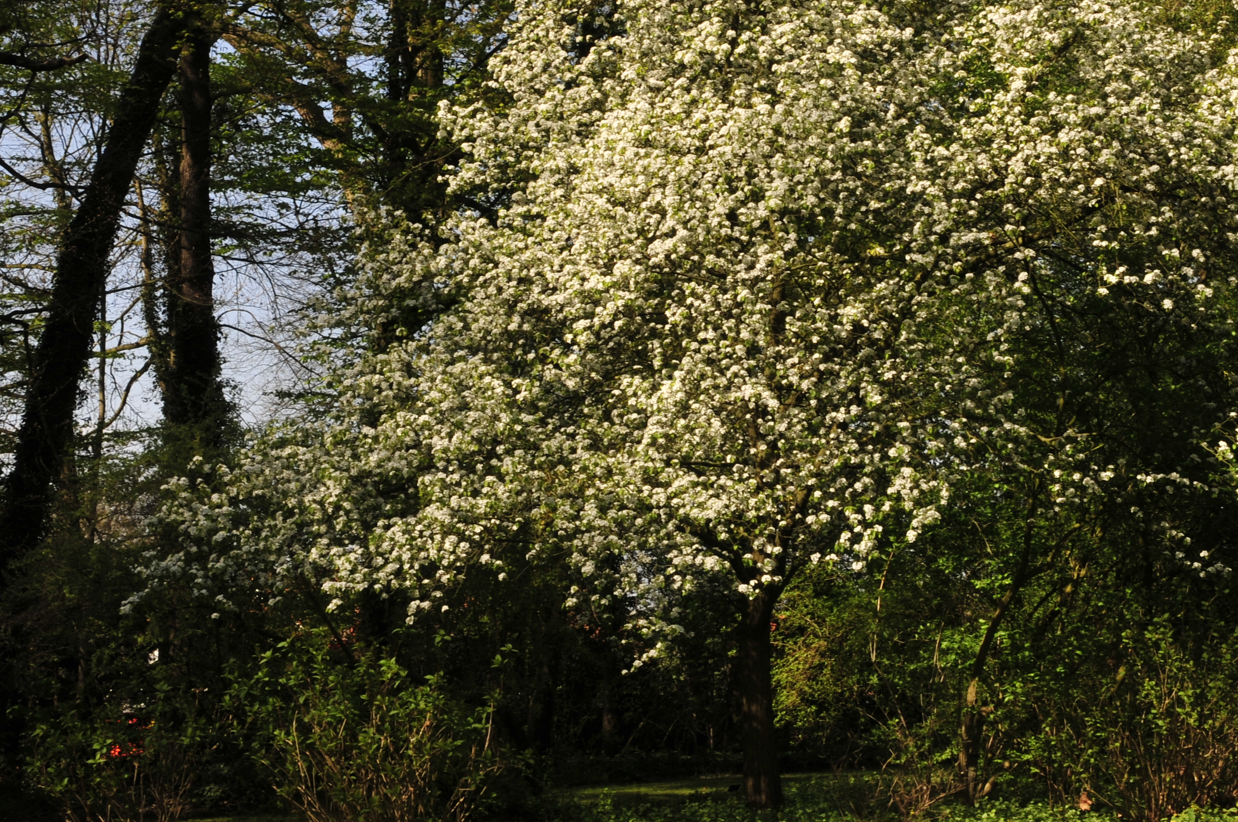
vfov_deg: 18.7
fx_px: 2473
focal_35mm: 72
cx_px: 756
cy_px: 167
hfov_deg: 28.0
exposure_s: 1/100
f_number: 13
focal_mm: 30
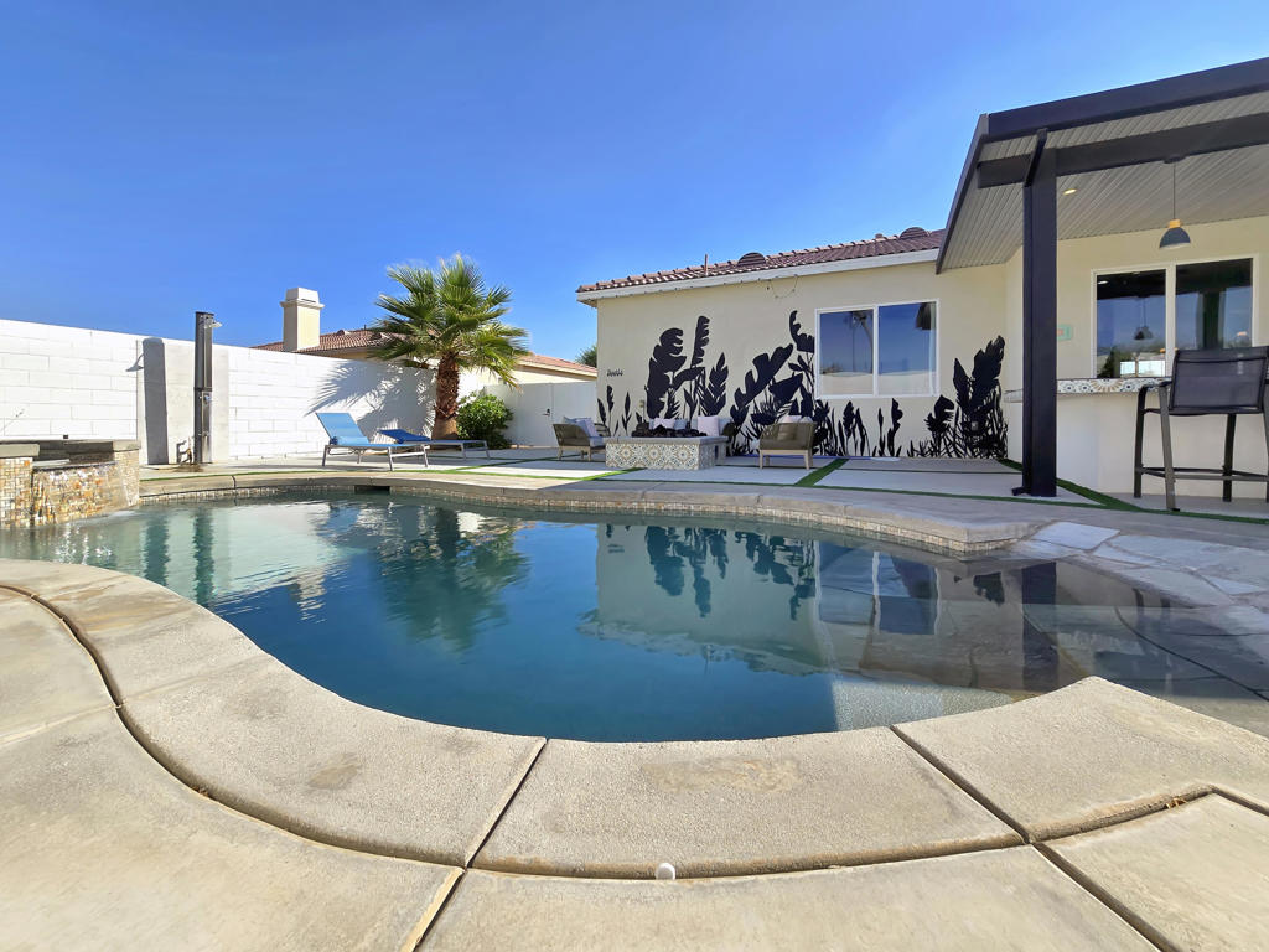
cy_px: 476
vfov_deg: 89.9
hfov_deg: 106.2
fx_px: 477
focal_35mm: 13
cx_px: 634
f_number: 2.2
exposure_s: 1/2664
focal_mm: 2.2
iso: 50
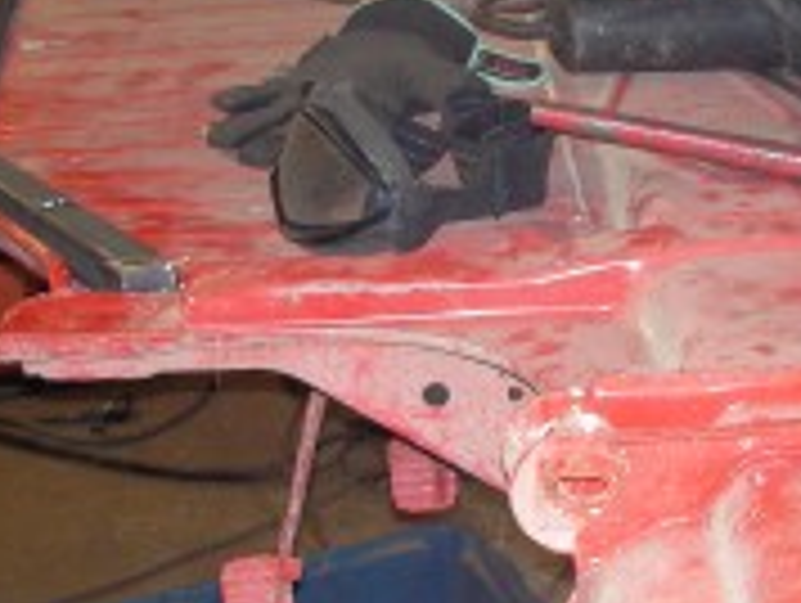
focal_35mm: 88
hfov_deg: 22.0
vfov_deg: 16.8
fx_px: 2039
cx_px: 619
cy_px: 270
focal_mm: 6.3
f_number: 3.3
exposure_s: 1/30
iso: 130
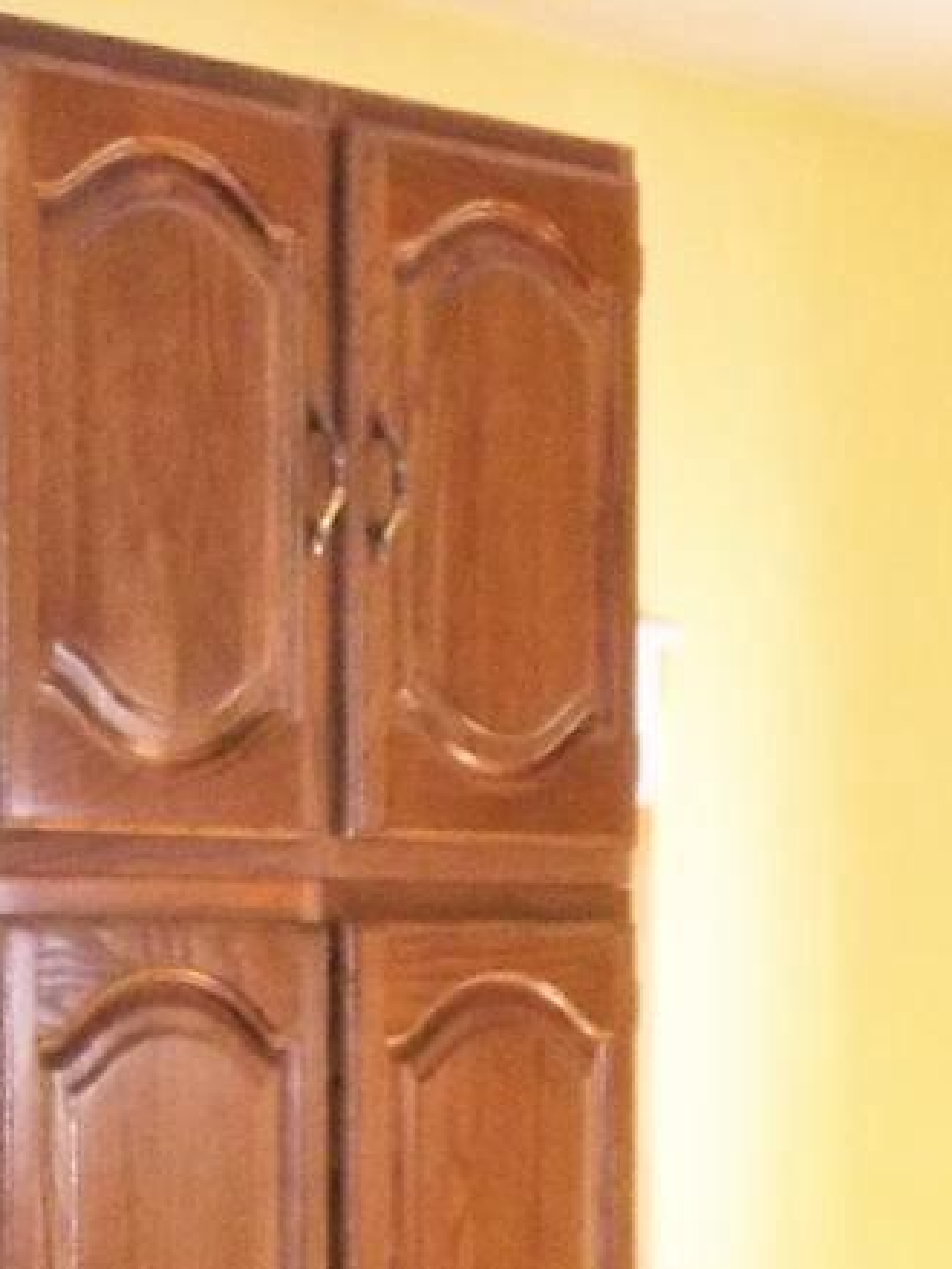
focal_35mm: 149
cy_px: 1520
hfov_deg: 9.8
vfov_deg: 12.9
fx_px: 5464
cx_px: -147
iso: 160
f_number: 2.9
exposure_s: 1/30
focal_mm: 5.7
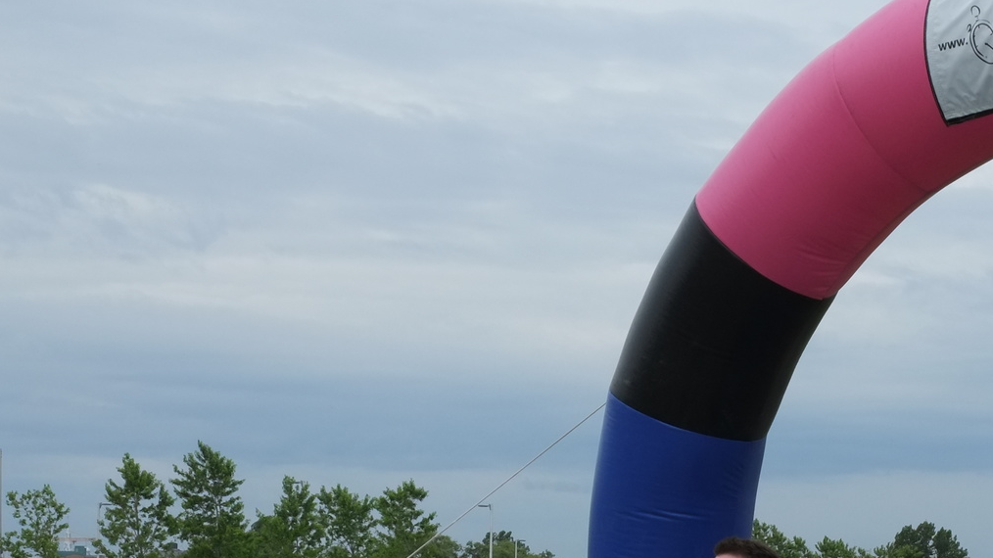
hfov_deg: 22.7
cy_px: 618
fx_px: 2448
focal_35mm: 93
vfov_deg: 12.8
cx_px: 763
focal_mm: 24.3
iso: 400
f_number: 8
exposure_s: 1/680
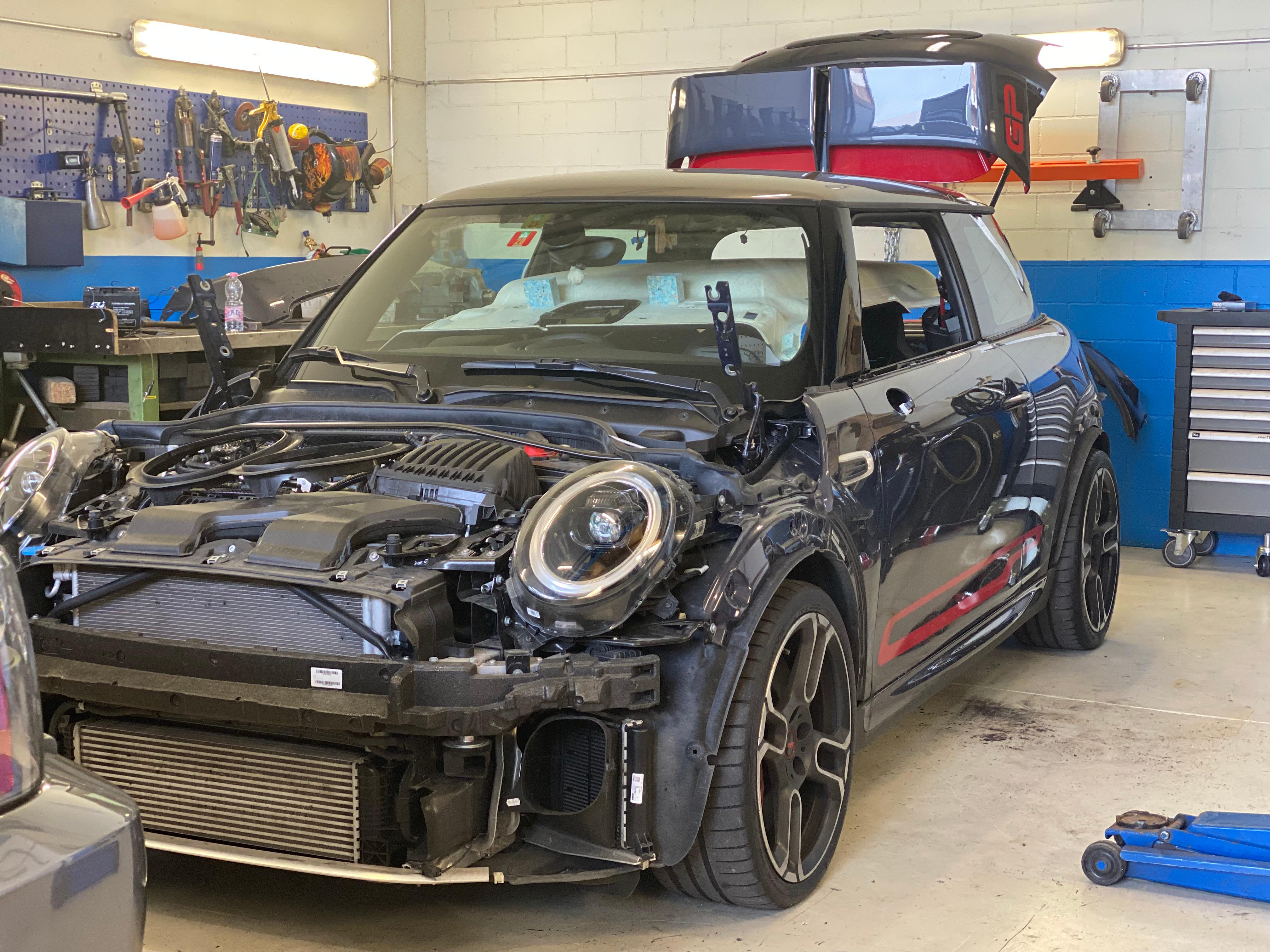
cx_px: 635
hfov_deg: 36.8
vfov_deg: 28.0
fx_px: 1908
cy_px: 476
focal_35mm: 52
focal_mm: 6
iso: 125
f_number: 2
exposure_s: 1/50
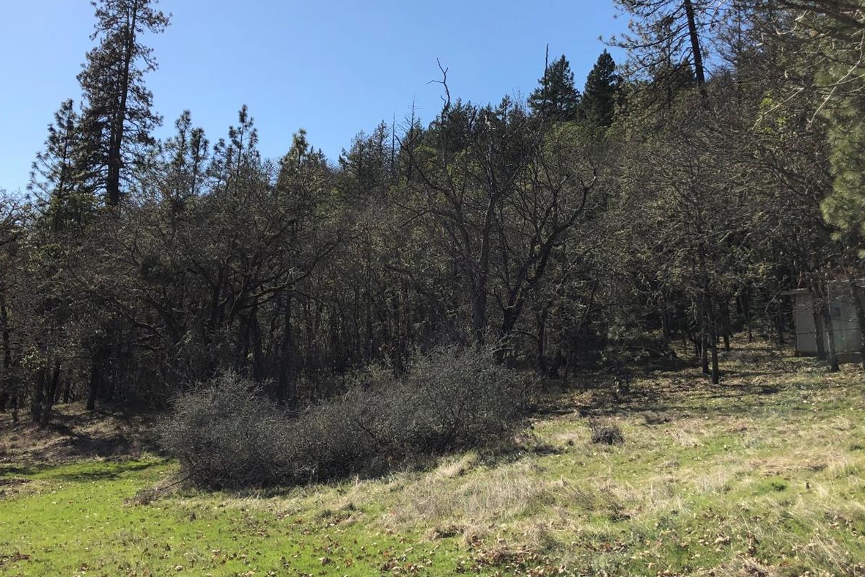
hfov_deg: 51.9
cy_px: 205
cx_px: 441
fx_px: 889
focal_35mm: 37
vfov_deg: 35.7
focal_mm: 3.99
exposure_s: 1/2208
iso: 20
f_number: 1.8
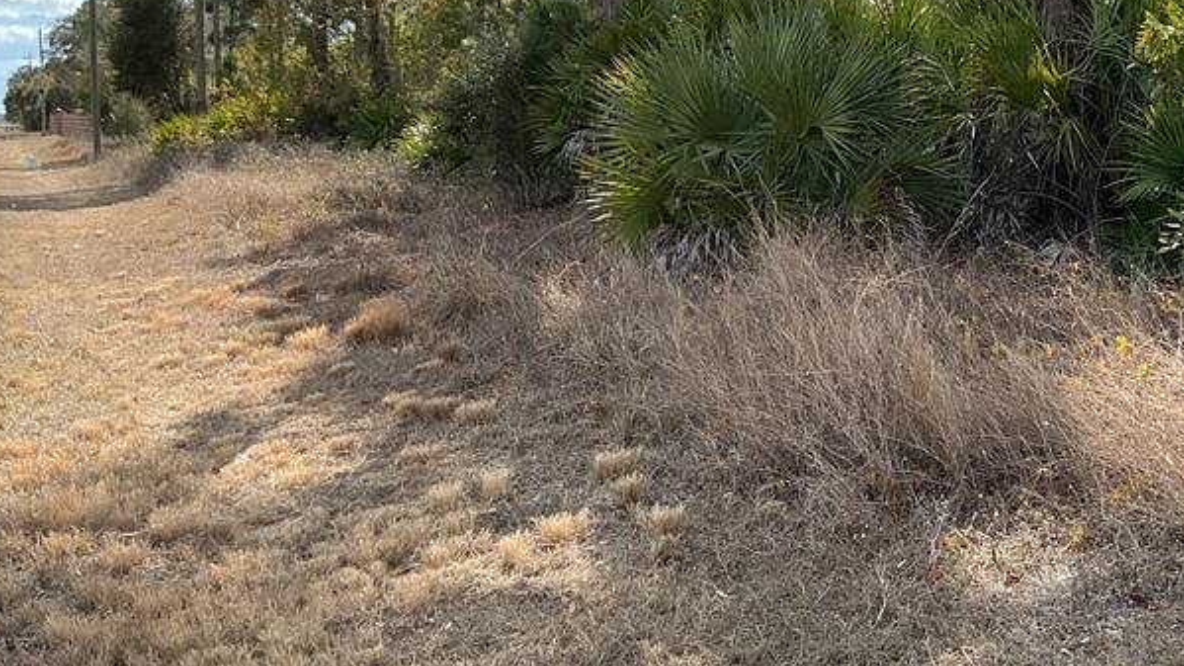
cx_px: 921
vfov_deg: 22.0
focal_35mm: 54
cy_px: 146
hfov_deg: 37.3
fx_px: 1695
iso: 25
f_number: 1.8
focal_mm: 3
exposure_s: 1/562
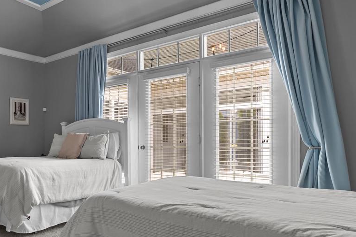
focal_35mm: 29
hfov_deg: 58.5
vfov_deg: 44.4
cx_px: 75
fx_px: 291
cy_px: 130
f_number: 7.1
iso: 200
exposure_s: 1/2
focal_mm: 10.5
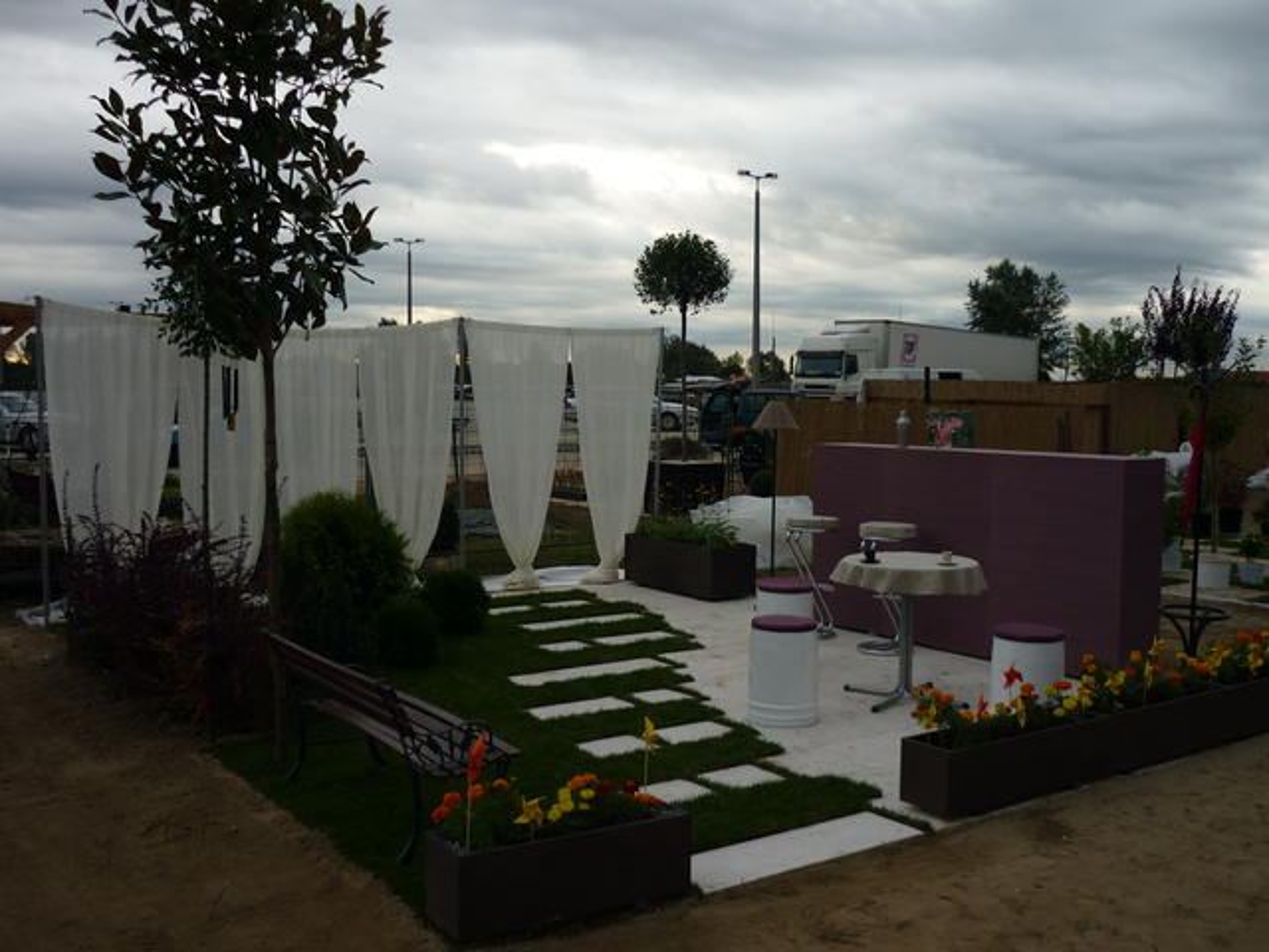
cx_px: 634
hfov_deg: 55.4
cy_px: 476
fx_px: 1210
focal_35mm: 33
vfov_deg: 42.9
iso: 80
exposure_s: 1/250
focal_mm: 5.5
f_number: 2.8
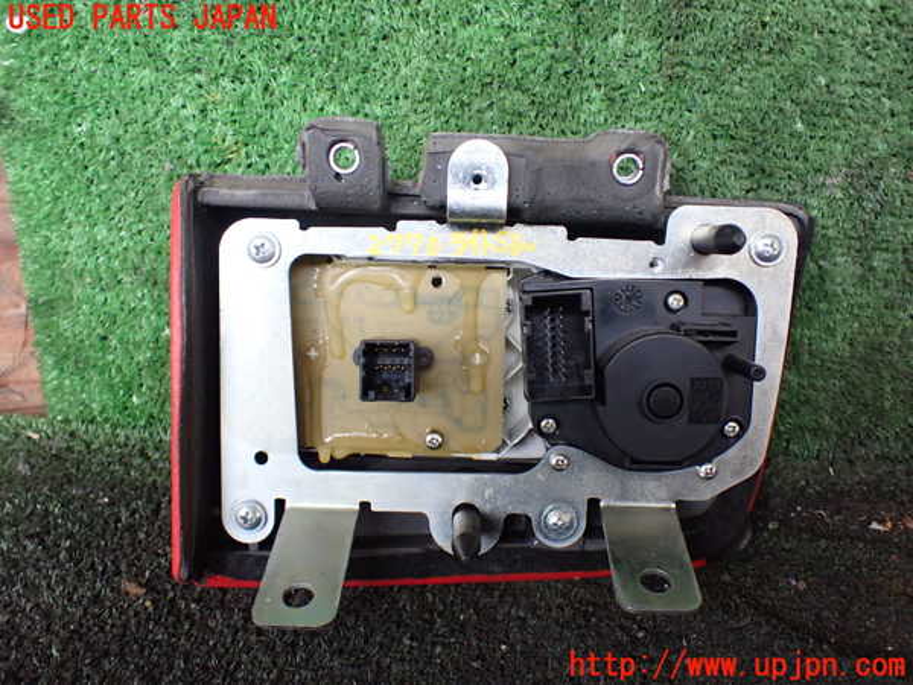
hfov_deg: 60.0
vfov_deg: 46.8
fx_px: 791
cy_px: 342
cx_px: 456
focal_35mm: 30
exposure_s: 1/125
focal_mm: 5.4
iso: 800
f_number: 2.3
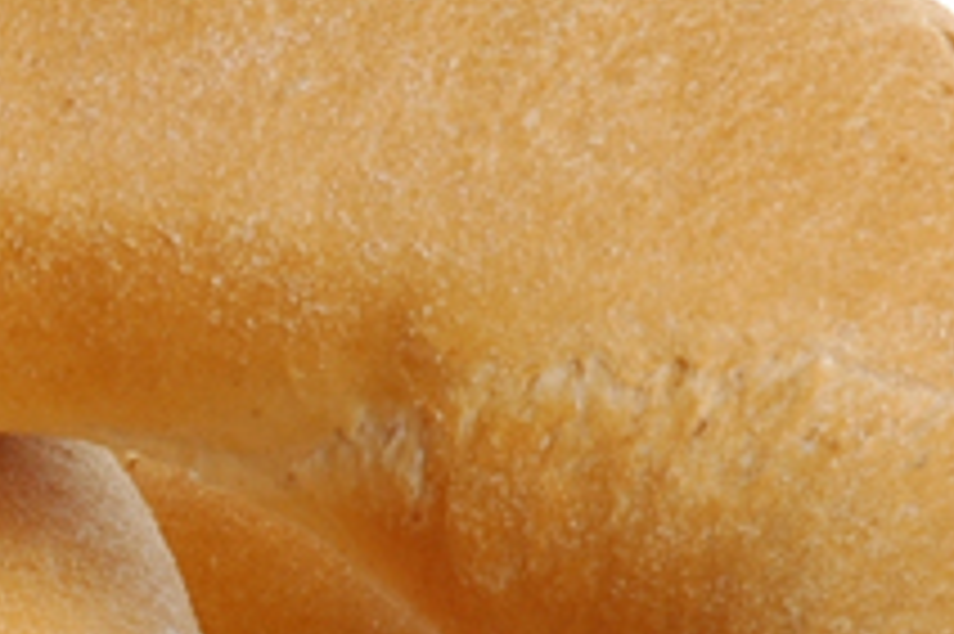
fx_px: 13107
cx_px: 27
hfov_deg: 4.2
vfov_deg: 2.8
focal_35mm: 495
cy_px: 782
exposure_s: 1/60
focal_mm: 70
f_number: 20
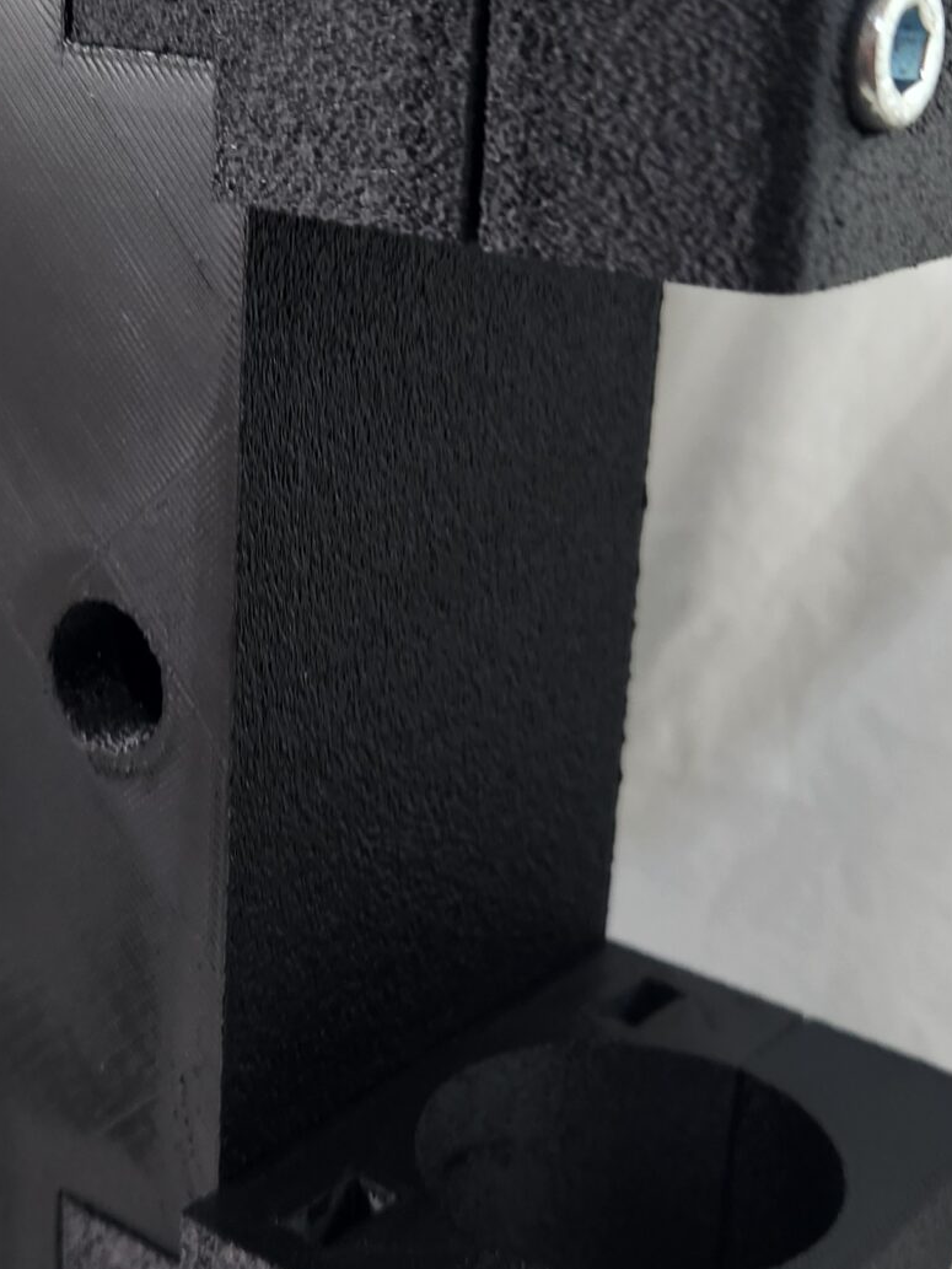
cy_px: 501
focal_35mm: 57
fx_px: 2090
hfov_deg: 25.6
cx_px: 356
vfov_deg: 33.7
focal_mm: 5.4
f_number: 1.8
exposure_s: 1/100
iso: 50
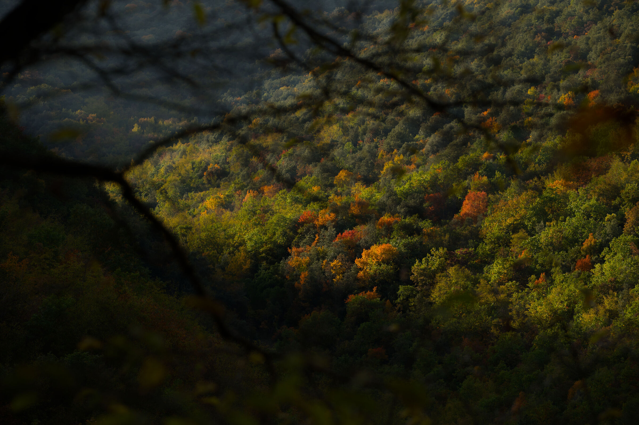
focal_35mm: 130
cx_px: 320
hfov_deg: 15.8
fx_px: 2307
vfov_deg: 10.5
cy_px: 212
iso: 100
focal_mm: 130
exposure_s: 1/250
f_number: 5.6
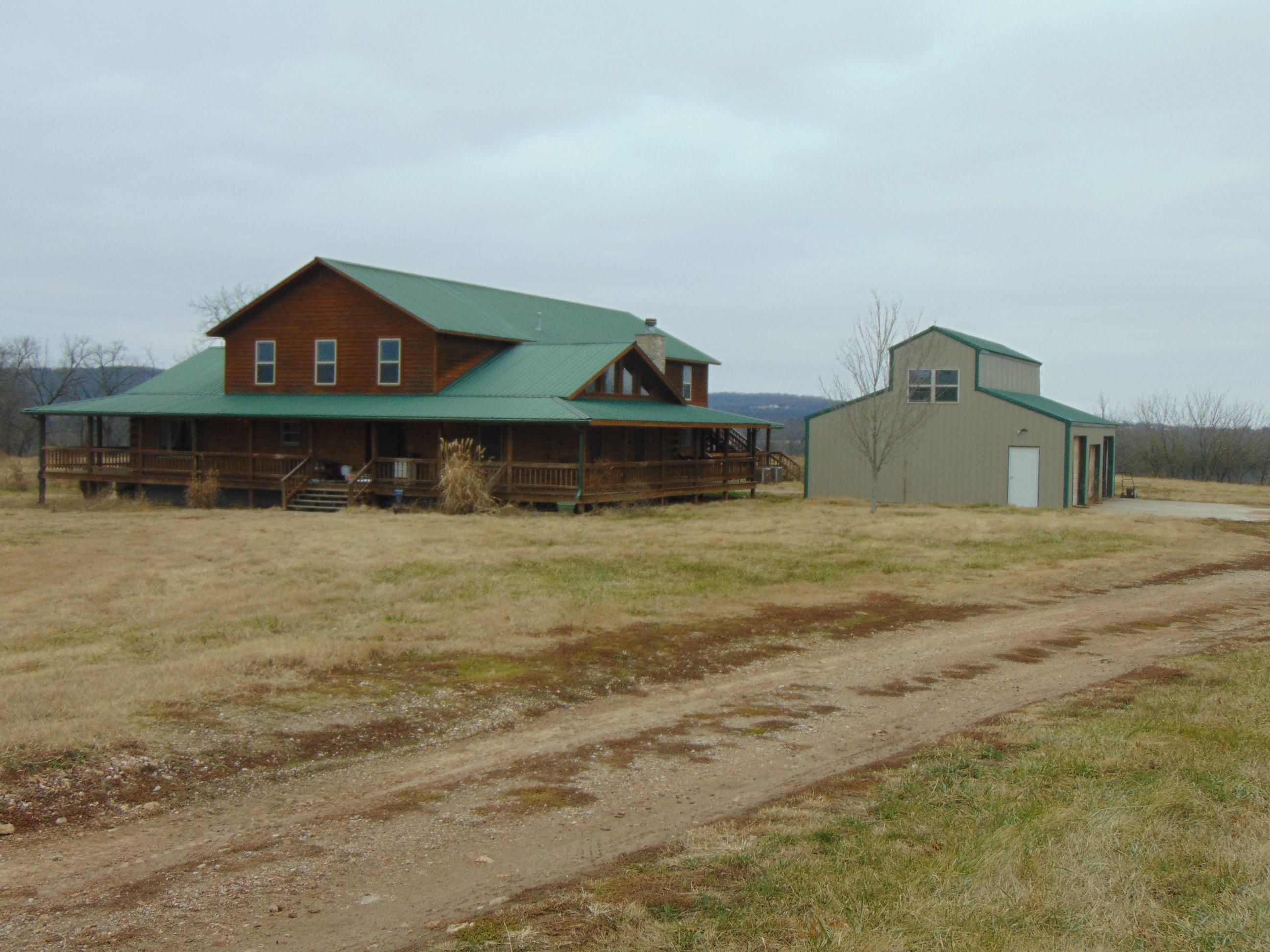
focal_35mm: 39
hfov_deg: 47.9
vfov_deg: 36.8
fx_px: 1431
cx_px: 635
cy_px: 476
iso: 80
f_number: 3.3
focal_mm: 6.9
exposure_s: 1/160
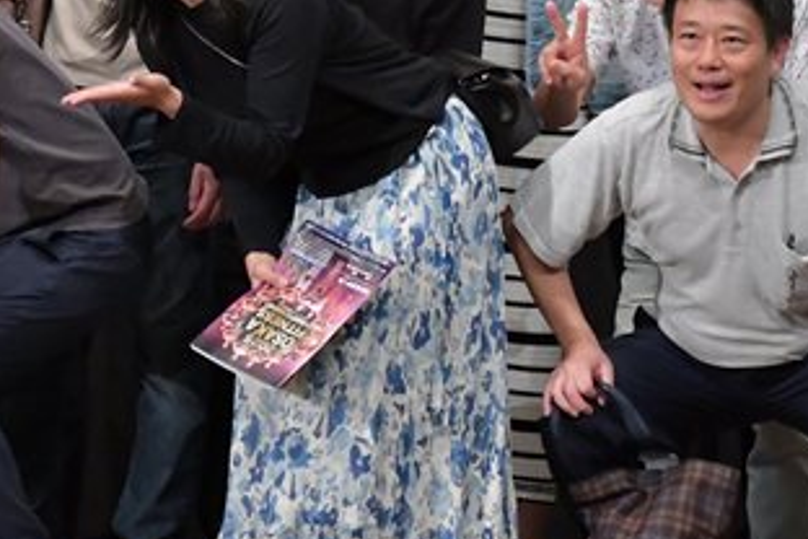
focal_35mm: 539
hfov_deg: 3.8
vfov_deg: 2.6
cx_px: 294
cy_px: 127
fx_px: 12097
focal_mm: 145
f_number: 5.6
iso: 6400
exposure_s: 1/400
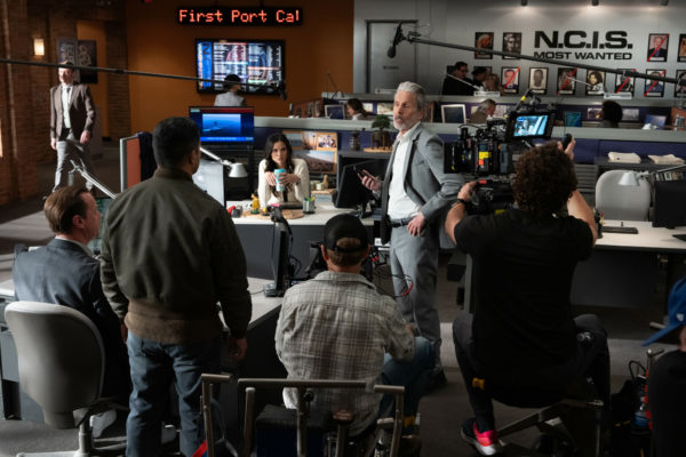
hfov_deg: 48.5
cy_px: 228
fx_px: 762
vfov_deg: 33.4
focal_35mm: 40
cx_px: 343
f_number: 5
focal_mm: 40
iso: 3200
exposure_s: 1/200
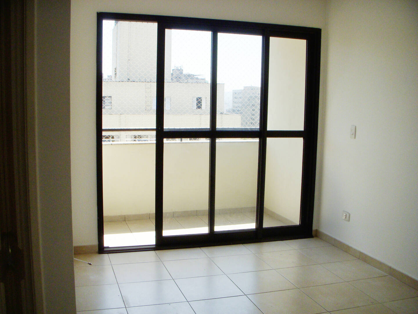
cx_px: 209
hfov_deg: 49.0
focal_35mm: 38
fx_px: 459
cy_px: 157
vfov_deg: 37.7
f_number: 3.3
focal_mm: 6.3
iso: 100
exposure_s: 1/800
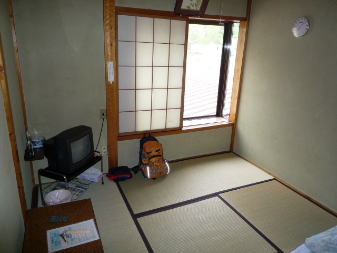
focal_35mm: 25
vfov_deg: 54.9
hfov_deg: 69.4
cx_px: 168
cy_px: 126
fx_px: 243
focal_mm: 4.4
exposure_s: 1/30
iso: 100
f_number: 2.8
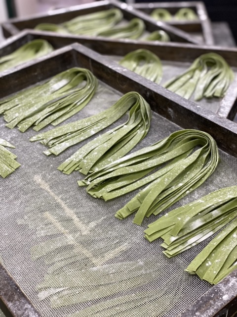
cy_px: 158
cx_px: 118
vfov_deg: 36.8
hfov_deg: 28.0
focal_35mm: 52
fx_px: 475
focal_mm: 6
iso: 200
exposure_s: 1/40
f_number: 2
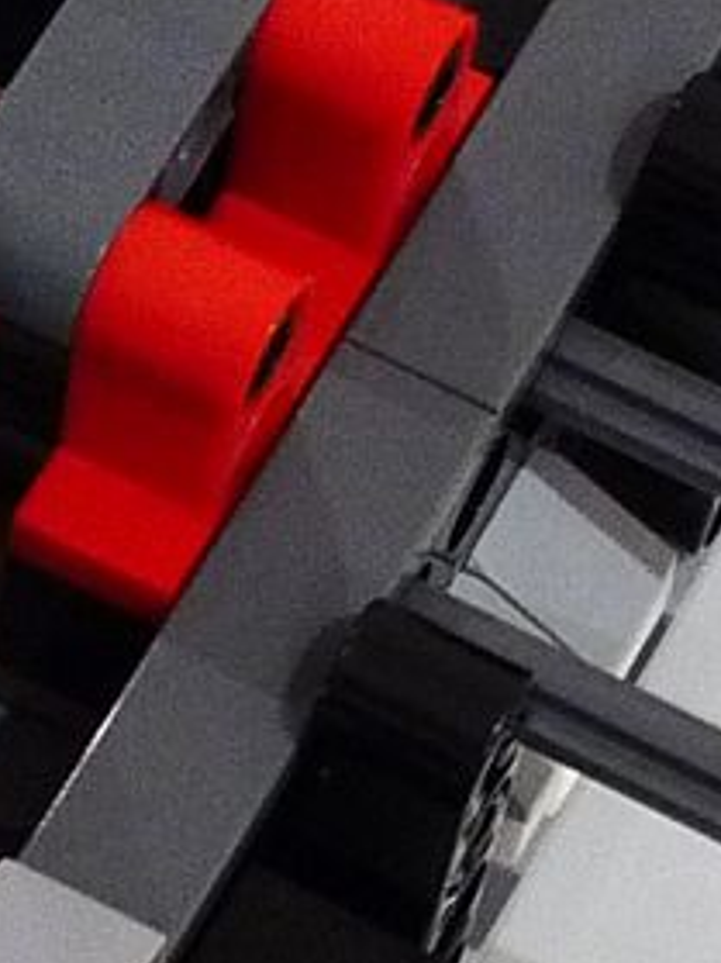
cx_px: -1090
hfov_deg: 5.0
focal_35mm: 288
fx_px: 8004
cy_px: 311
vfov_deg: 6.9
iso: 400
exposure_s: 1/20
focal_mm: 9.3
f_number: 2.5
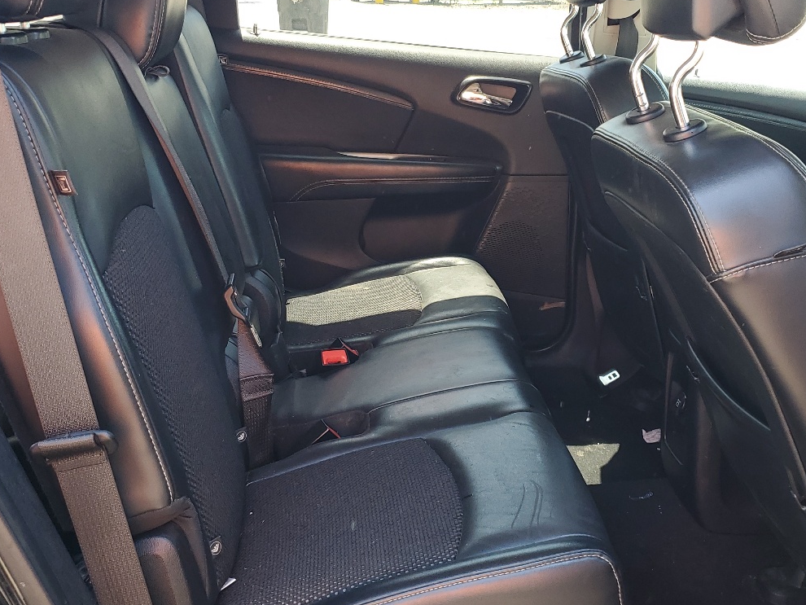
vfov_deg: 34.3
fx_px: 978
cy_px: 281
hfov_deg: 44.7
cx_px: 460
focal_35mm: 42
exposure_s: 1/132
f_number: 1.5
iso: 50
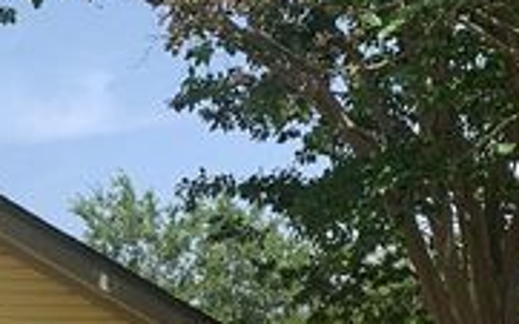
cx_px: -75
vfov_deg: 15.7
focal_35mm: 76
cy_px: 497
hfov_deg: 24.9
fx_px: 1075
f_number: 1.8
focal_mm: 4.25
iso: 25
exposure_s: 1/1560
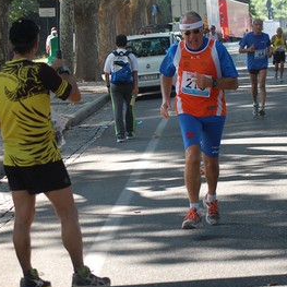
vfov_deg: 10.9
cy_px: 84
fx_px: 1501
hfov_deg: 10.9
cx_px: 160
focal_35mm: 160
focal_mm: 55
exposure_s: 1/500
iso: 560
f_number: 4
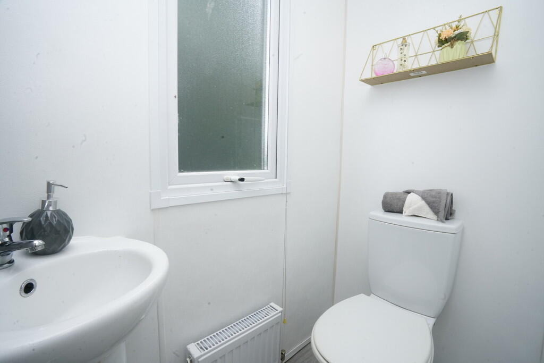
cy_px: 182
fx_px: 242
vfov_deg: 73.8
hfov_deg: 96.7
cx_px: 272
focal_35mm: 16
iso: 1600
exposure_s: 1/60
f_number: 18
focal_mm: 16
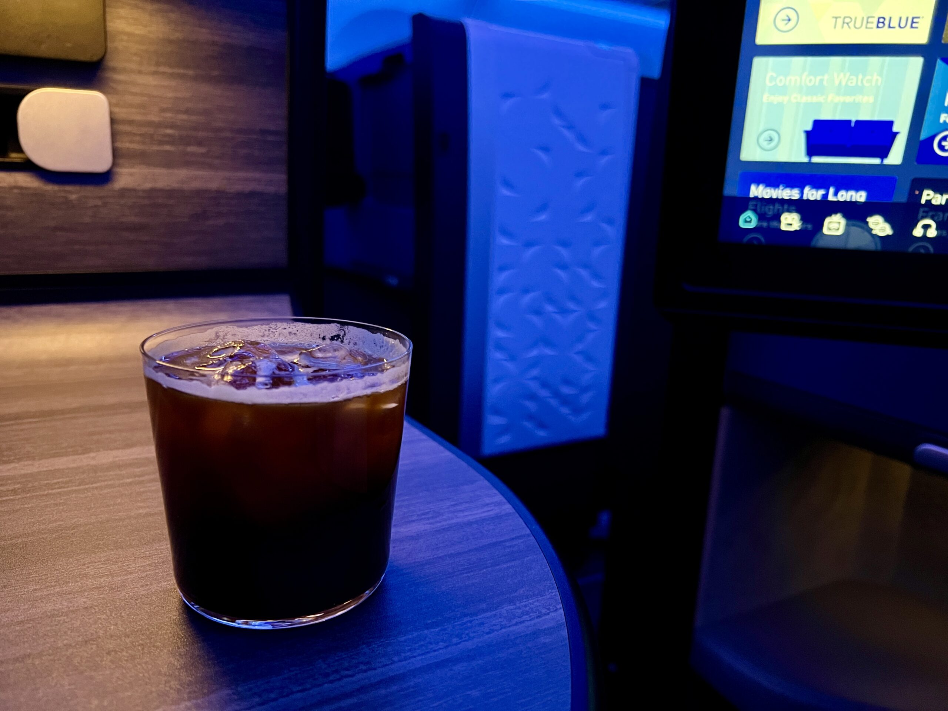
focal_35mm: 26
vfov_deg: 53.1
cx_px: 474
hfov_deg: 67.3
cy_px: 356
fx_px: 712
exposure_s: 1/29
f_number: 1.5
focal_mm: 5.7
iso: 800
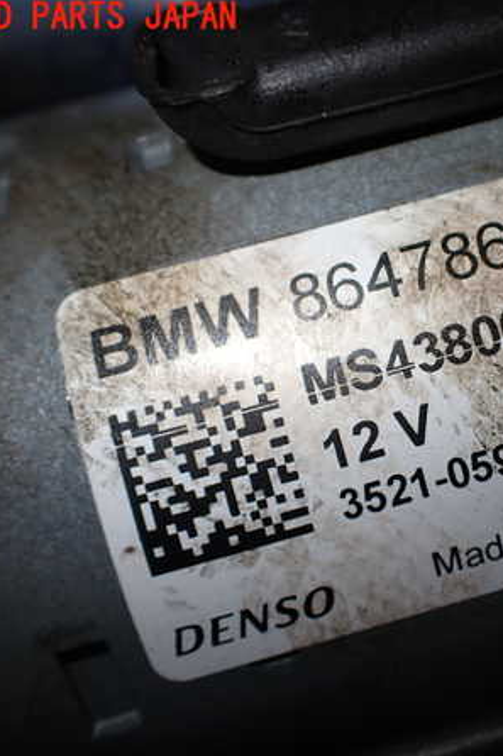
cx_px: 437
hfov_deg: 30.7
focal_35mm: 42
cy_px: 378
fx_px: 881
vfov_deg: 46.4
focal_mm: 5.4
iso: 100
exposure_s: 1/160
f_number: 2.3
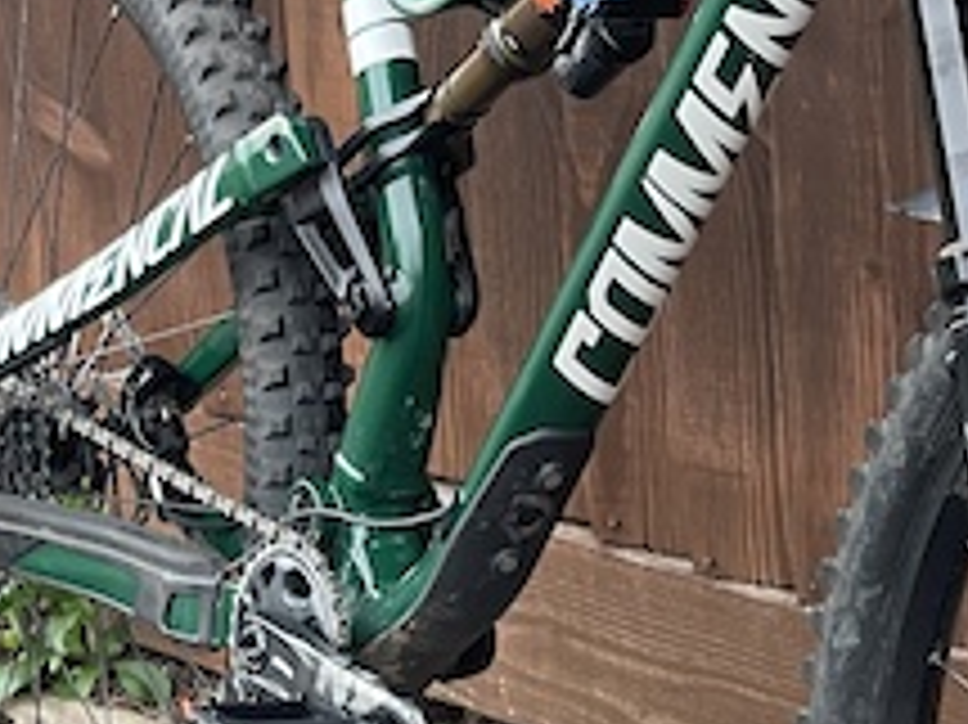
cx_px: 549
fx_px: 6652
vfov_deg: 6.2
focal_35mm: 238
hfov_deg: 8.3
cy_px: 504
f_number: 2.2
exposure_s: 1/99
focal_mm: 7.5
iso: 100
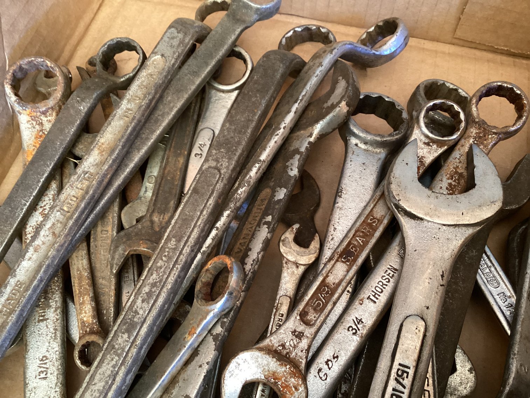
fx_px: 475
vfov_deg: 45.4
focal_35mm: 31
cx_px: 265
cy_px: 199
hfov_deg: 58.3
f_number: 2.4
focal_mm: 3.3
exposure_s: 1/40
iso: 250
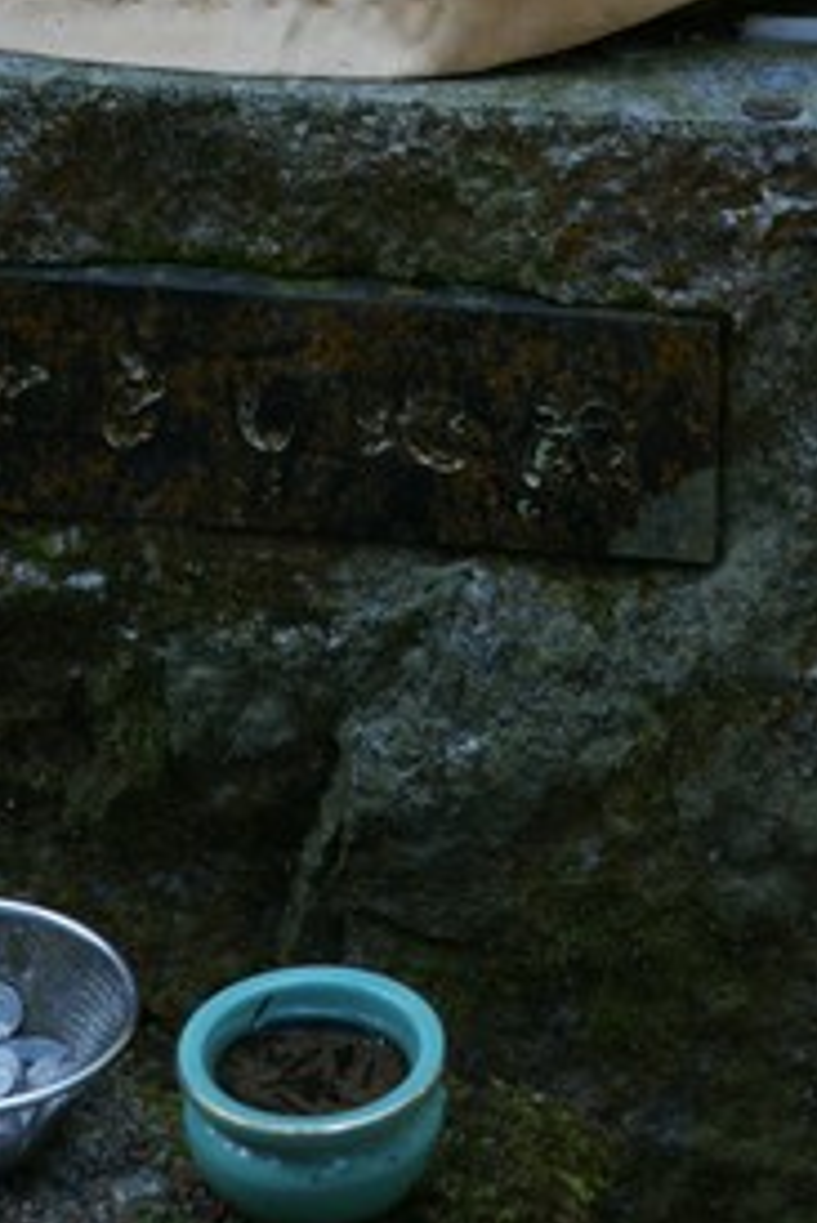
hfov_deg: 8.2
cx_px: 281
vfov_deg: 12.0
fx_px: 5711
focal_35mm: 168
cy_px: -129
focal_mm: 60
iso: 400
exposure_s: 1/160
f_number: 4
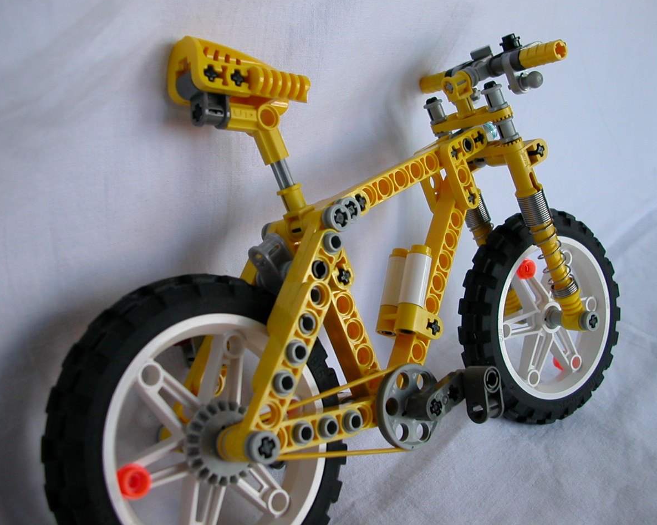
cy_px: 260
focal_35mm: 39
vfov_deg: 38.2
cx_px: 351
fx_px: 758
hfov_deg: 46.8
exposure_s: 1/100
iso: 100
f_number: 2.7
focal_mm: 5.6
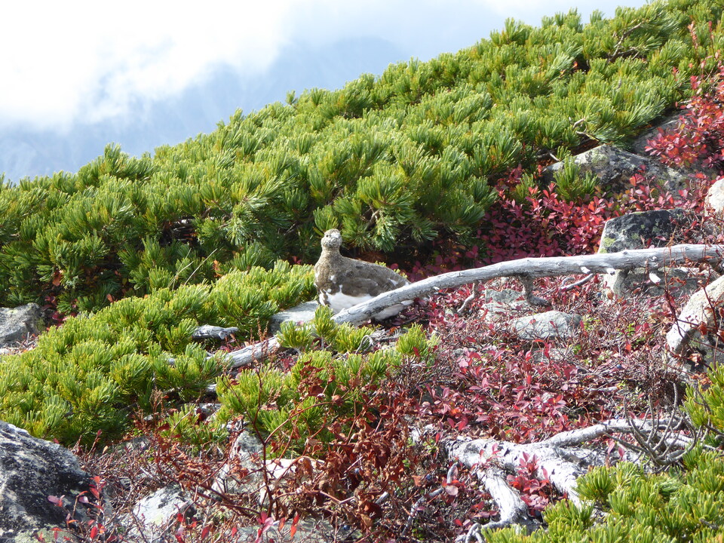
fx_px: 2886
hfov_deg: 14.3
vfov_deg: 10.7
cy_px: 272
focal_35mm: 138
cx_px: 362
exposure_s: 1/125
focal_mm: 22.3
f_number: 5.2
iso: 100
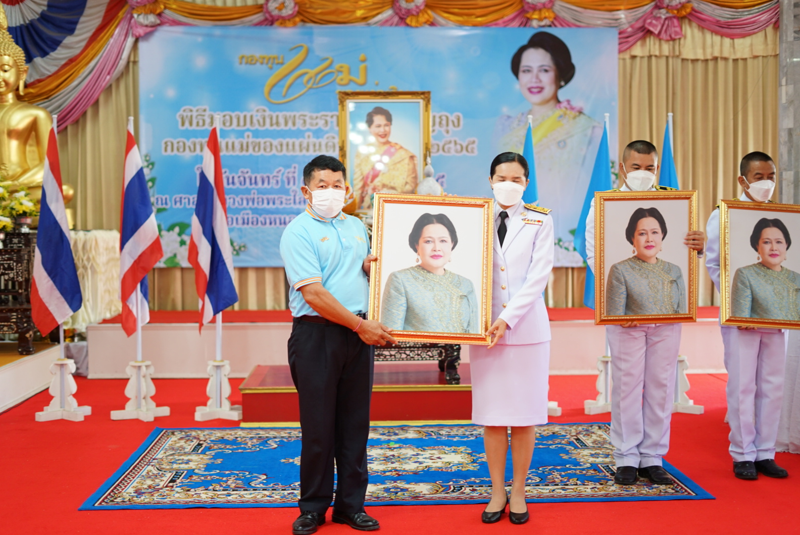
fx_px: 1112
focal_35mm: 50
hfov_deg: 39.6
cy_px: 268
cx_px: 400
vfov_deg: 27.0
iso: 400
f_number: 1.8
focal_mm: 50
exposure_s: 1/50
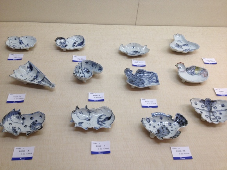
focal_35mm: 35
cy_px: 85
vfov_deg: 40.7
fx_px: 230
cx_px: 114
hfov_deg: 52.6
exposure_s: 1/40
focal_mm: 4.28
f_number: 2.4
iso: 50
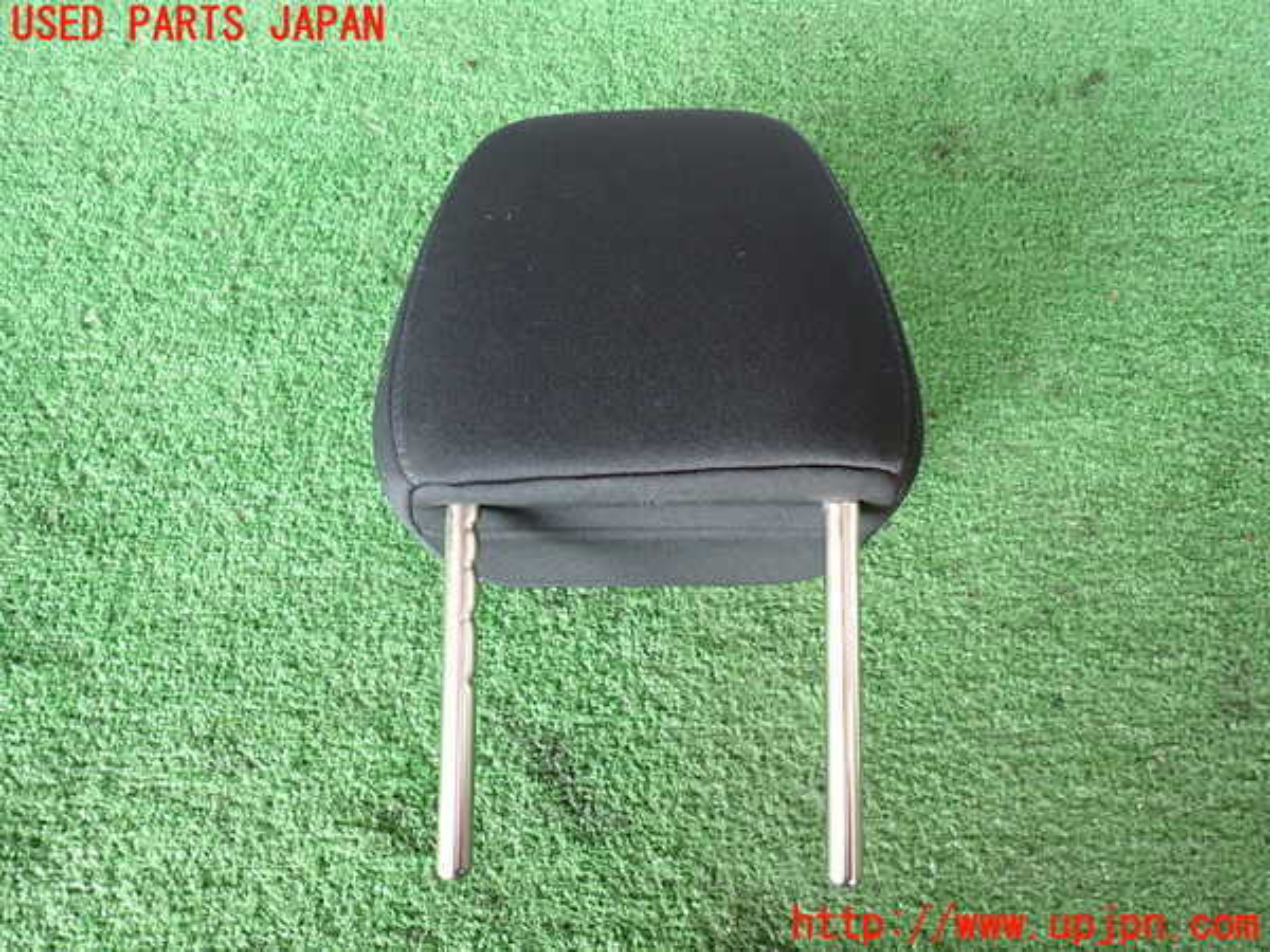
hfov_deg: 69.4
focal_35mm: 25
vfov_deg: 54.9
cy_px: 476
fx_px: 917
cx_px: 635
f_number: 2
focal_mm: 4.5
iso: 200
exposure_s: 1/30
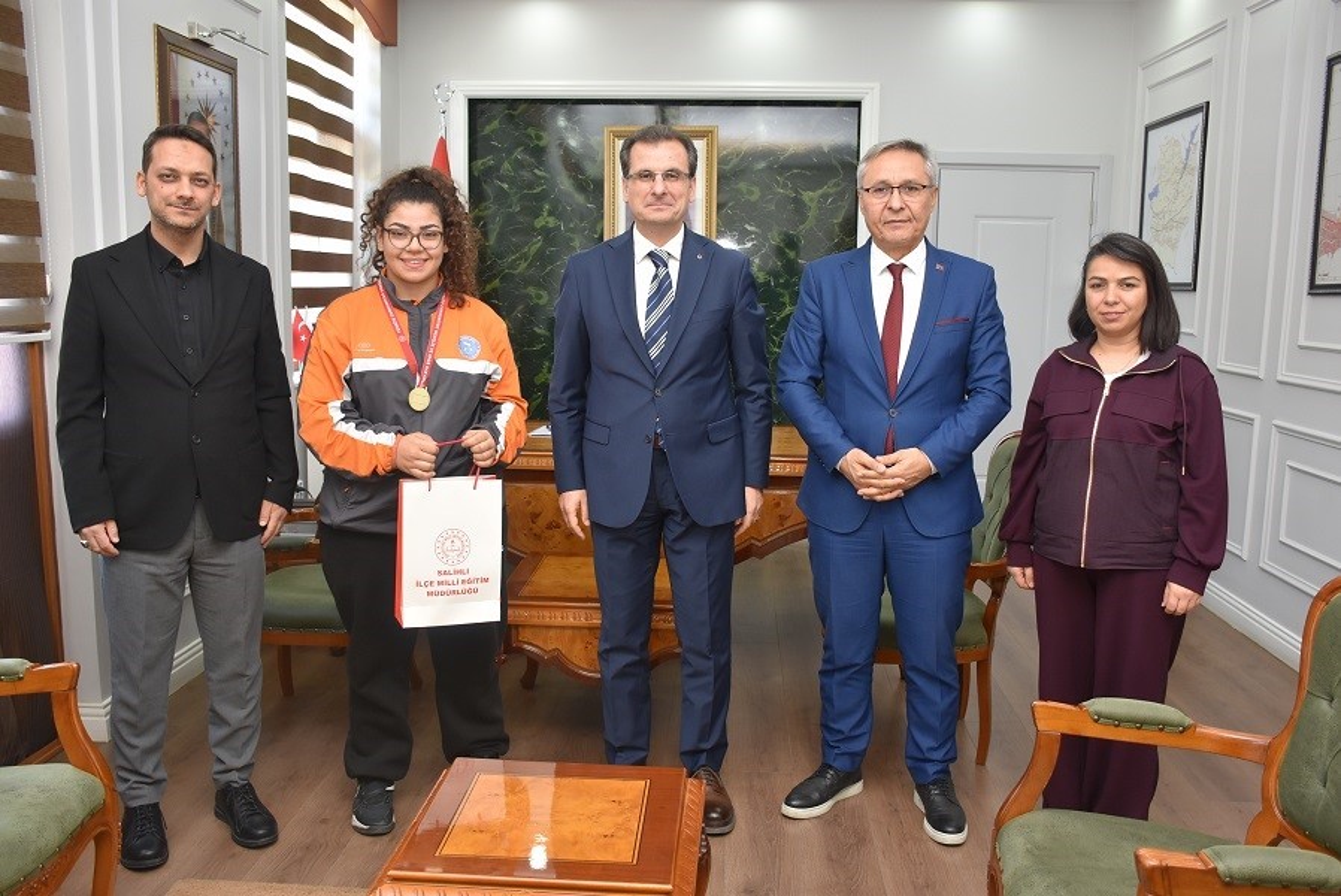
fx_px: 1118
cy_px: 448
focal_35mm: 30
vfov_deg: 43.7
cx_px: 670
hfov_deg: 61.9
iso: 720
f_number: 4
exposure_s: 1/60
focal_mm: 20
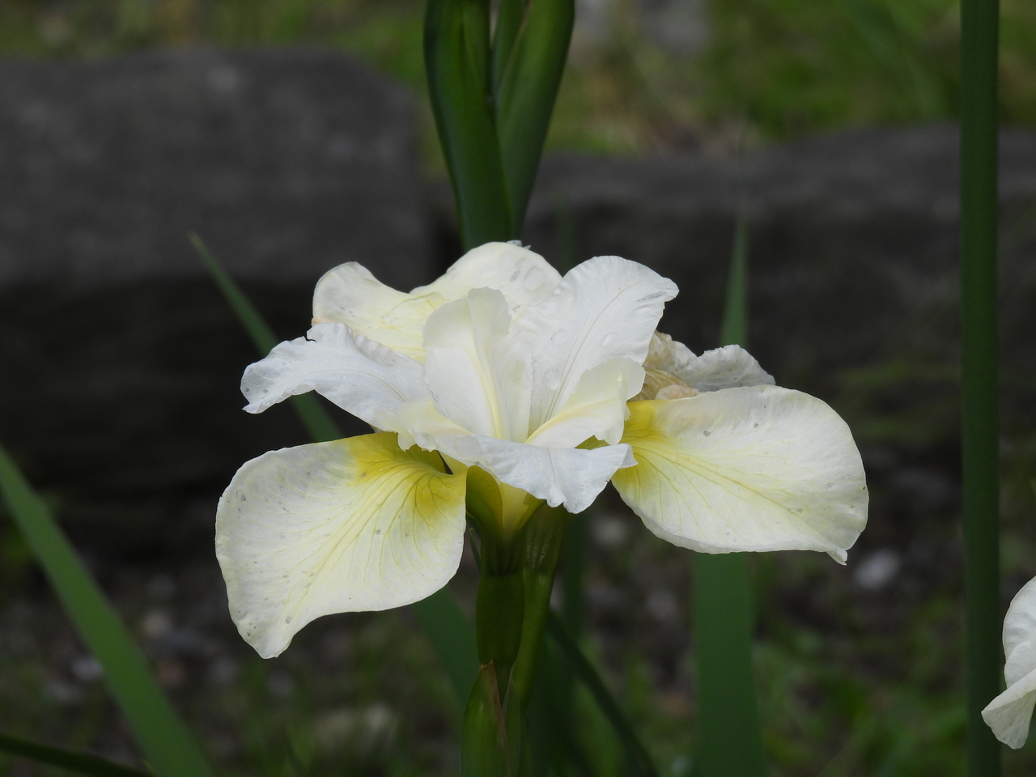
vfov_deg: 5.7
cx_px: 518
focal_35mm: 260
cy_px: 388
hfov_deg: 7.6
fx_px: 7781
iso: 100
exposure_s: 1/1000
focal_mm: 46.4
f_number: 4.5
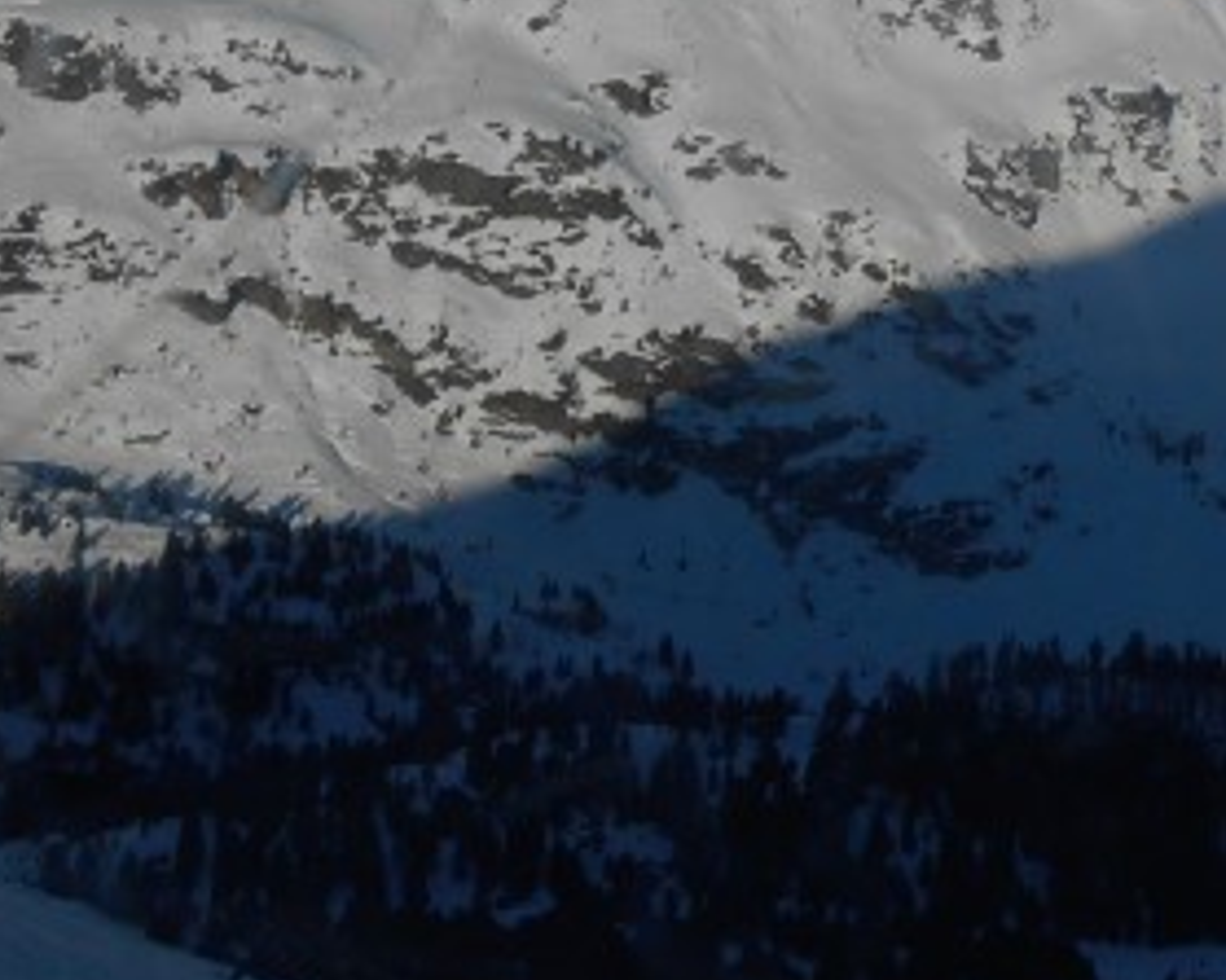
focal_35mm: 98
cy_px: -220
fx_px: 3555
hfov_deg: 18.3
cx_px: 1586
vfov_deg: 15.1
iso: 80
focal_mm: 6.3
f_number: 3.7
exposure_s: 1/1600
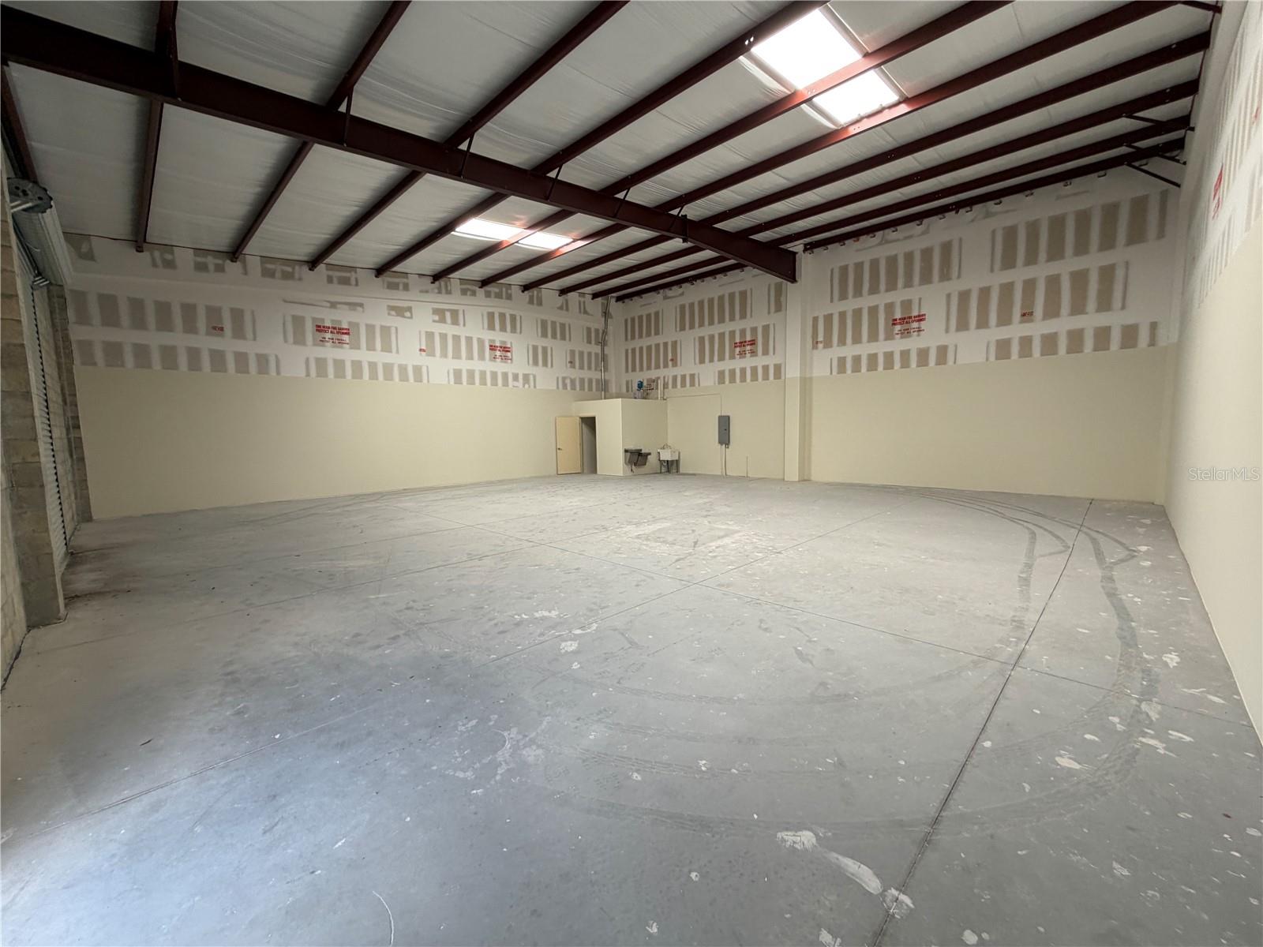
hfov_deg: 102.1
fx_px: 511
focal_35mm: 14
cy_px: 474
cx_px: 632
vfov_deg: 85.7
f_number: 2.2
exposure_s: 1/121
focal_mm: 2.22
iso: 80
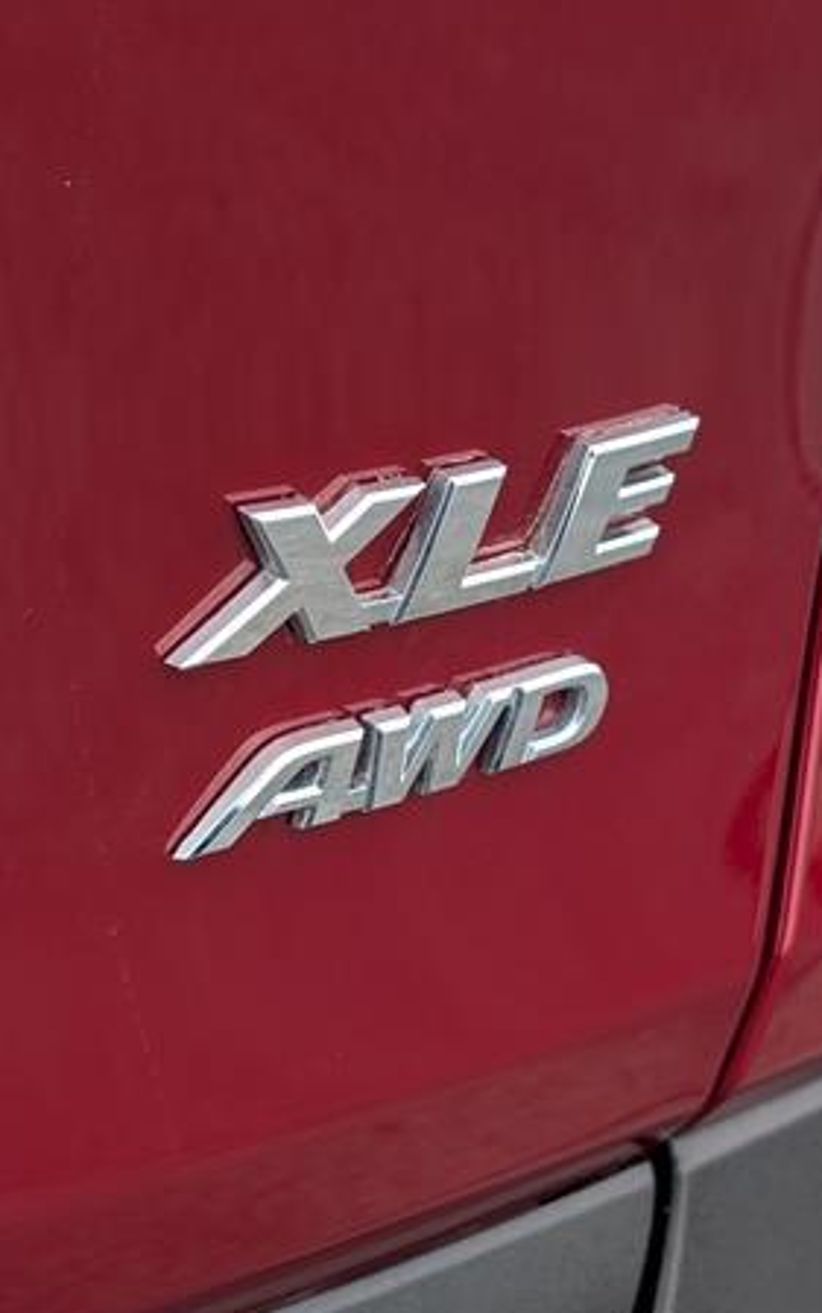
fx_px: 2650
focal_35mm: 74
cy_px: 632
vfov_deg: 27.8
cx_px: 351
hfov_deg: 17.6
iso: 26
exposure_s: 1/286
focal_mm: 6.9
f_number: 1.68
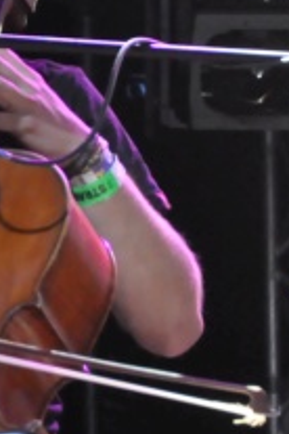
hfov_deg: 3.6
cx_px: -88
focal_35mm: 383
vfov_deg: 5.4
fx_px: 4612
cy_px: 255
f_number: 5.3
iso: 3200
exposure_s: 1/100
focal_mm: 66
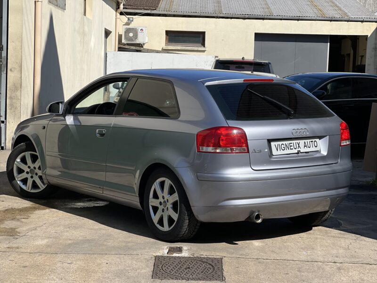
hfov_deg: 25.3
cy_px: 142
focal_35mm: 77
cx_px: 188
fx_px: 839
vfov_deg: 19.1
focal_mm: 9
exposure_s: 1/935
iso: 32
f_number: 2.8
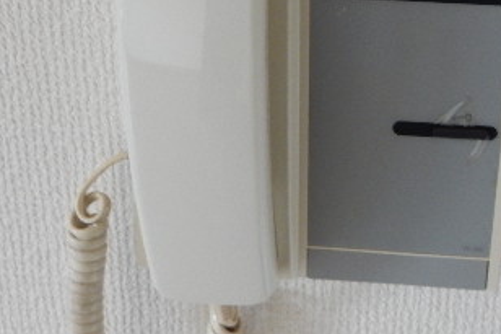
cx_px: 377
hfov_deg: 36.0
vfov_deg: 23.9
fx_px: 751
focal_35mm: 54
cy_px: -3
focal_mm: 4.5
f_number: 3.7
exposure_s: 1/10
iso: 400
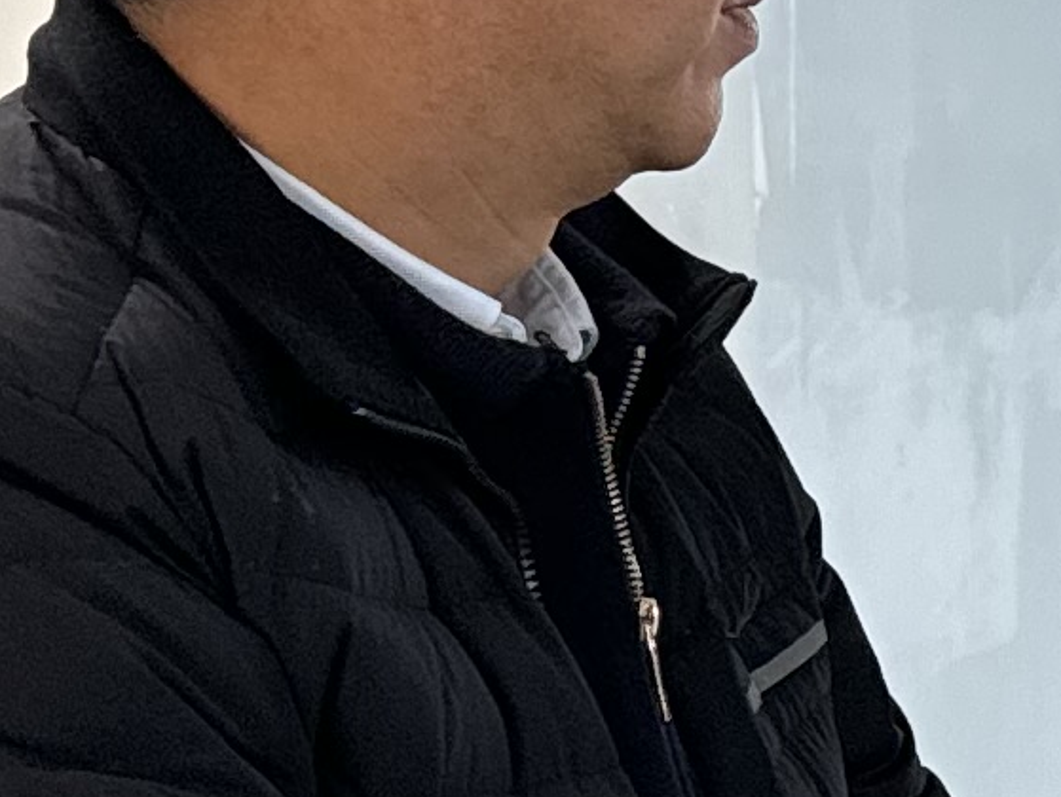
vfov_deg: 8.6
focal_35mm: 173
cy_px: 323
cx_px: 1849
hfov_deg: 10.8
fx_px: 5306
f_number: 1.78
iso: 64
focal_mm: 6.86
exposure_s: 1/237
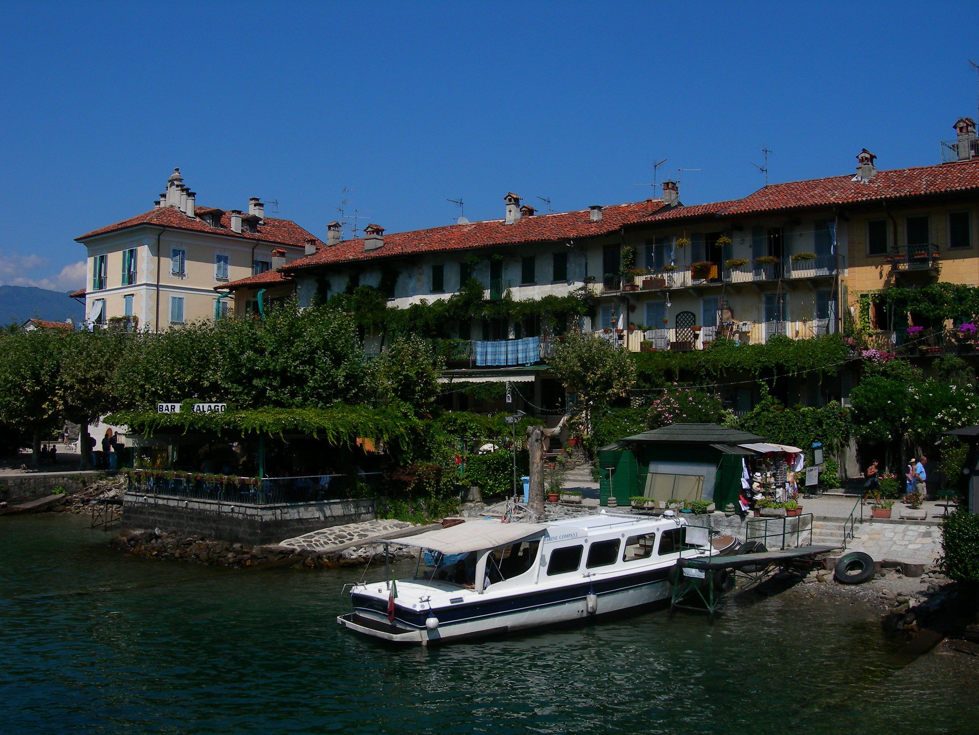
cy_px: 368
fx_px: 1075
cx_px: 490
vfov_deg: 37.7
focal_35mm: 38
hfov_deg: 49.0
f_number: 4.8
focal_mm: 7.8
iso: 50
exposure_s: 1/1073
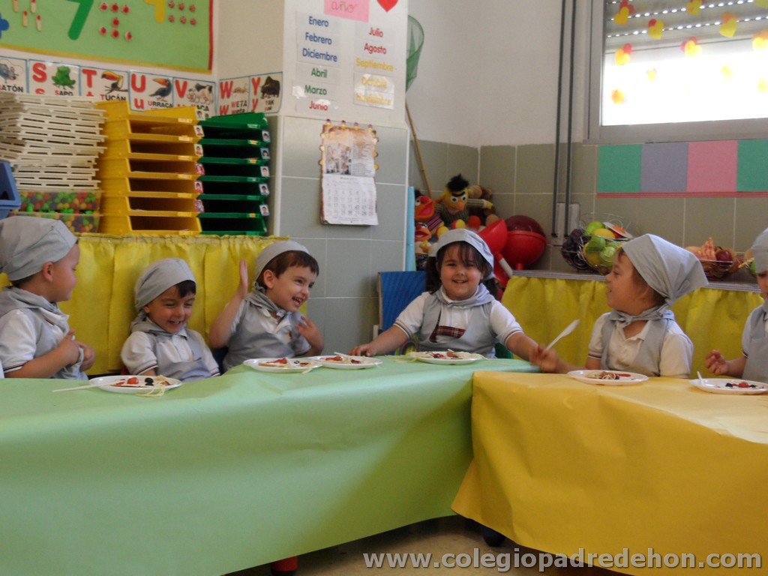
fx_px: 1109
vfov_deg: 29.1
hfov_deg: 38.2
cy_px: 288
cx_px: 384
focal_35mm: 50
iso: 160
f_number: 3.8
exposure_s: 1/45
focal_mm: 8.2
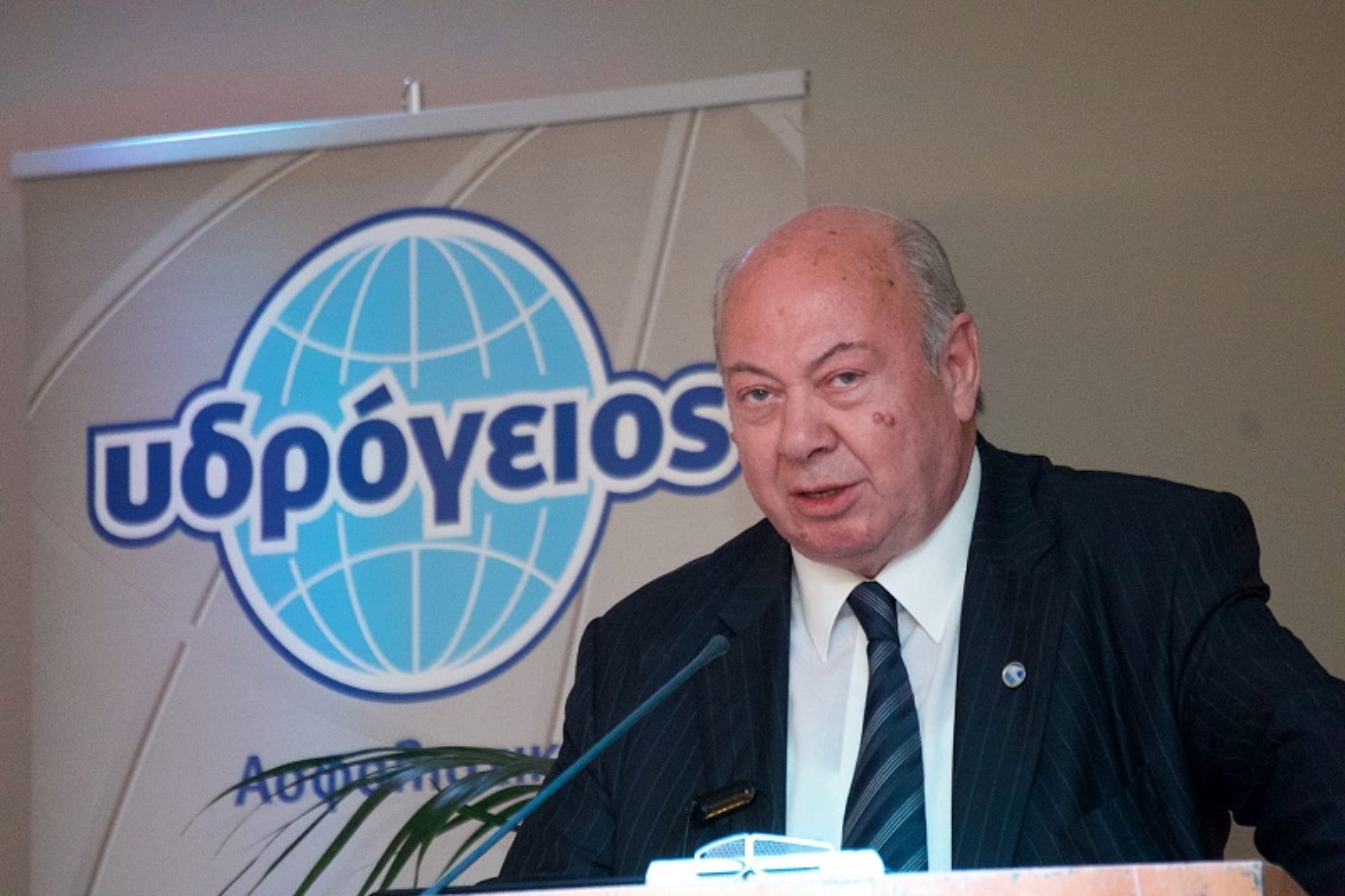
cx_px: 672
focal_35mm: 291
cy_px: 448
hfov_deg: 7.1
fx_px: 10869
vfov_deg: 4.7
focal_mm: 194
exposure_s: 1/125
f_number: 6.3
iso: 6400
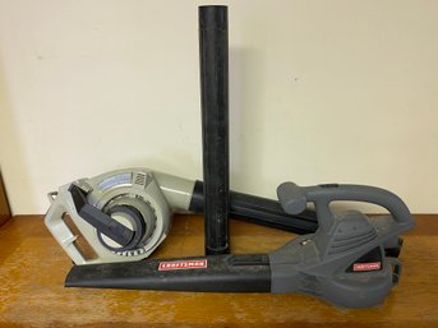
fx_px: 329
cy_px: 164
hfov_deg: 67.3
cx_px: 219
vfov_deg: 53.0
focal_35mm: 26
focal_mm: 4.25
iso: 200
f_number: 1.8
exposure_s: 1/60
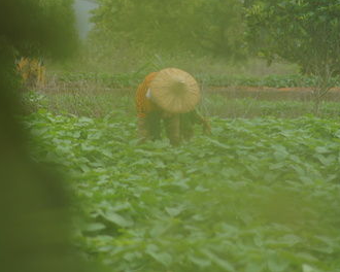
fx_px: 3864
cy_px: 120
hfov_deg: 5.0
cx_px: 180
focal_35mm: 384
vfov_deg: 4.0
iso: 100
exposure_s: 1/320
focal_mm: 200
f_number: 7.1
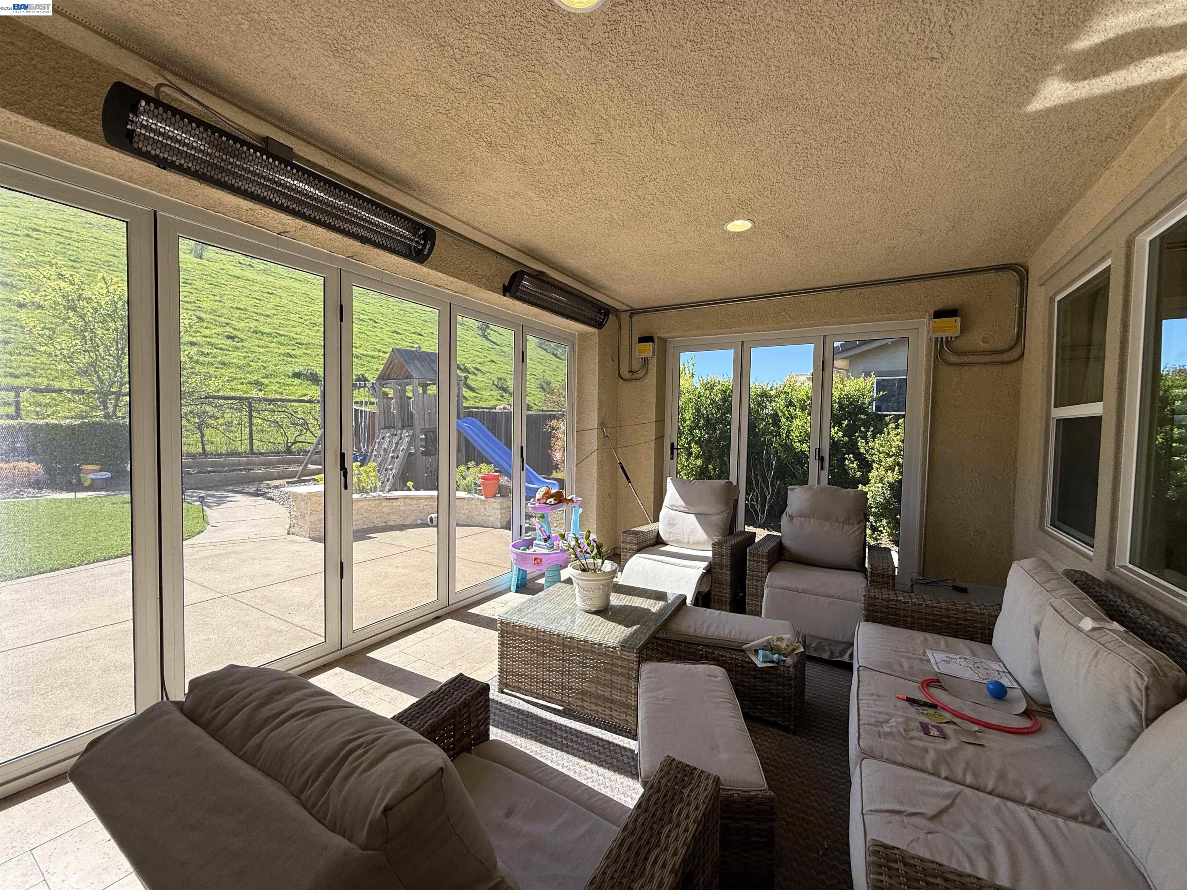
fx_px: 480
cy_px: 445
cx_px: 594
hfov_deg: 102.1
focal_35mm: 14
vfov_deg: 85.7
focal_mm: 2.22
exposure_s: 1/275
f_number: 2.2
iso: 50
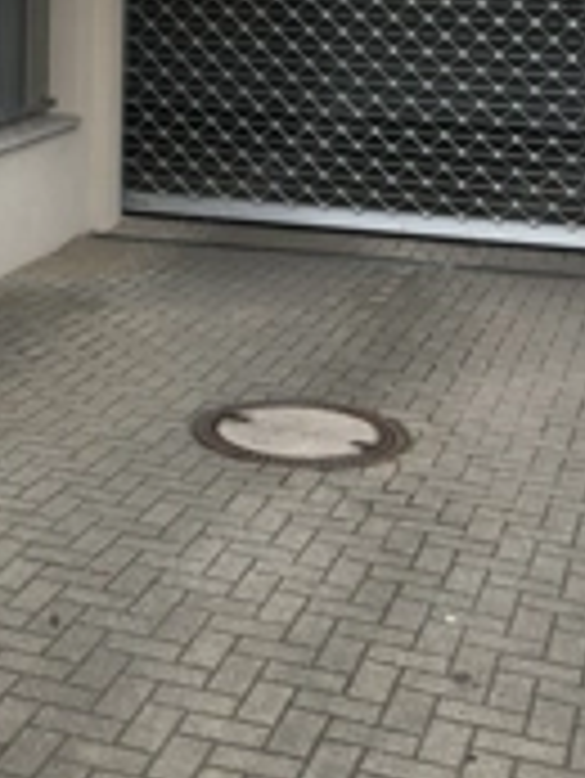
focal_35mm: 67
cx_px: 86
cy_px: -81
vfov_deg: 26.6
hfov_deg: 21.6
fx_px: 1508
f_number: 2.2
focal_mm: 4.15
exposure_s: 1/403
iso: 32
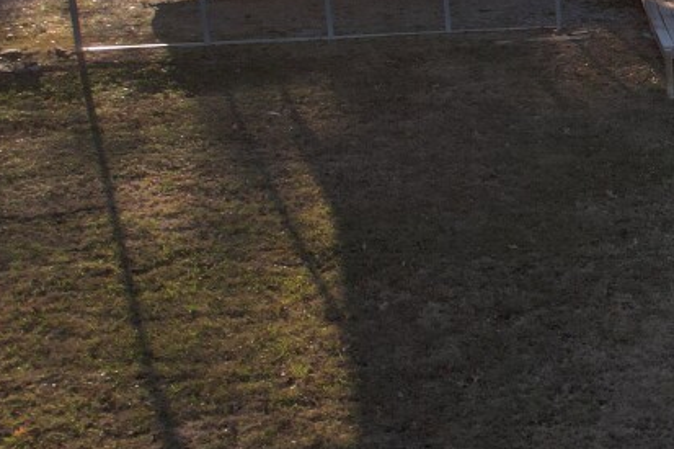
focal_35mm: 80
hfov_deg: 20.1
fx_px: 1497
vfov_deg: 16.7
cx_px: 1128
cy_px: -2
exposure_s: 1/250
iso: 100
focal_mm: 8.38
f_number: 2.8
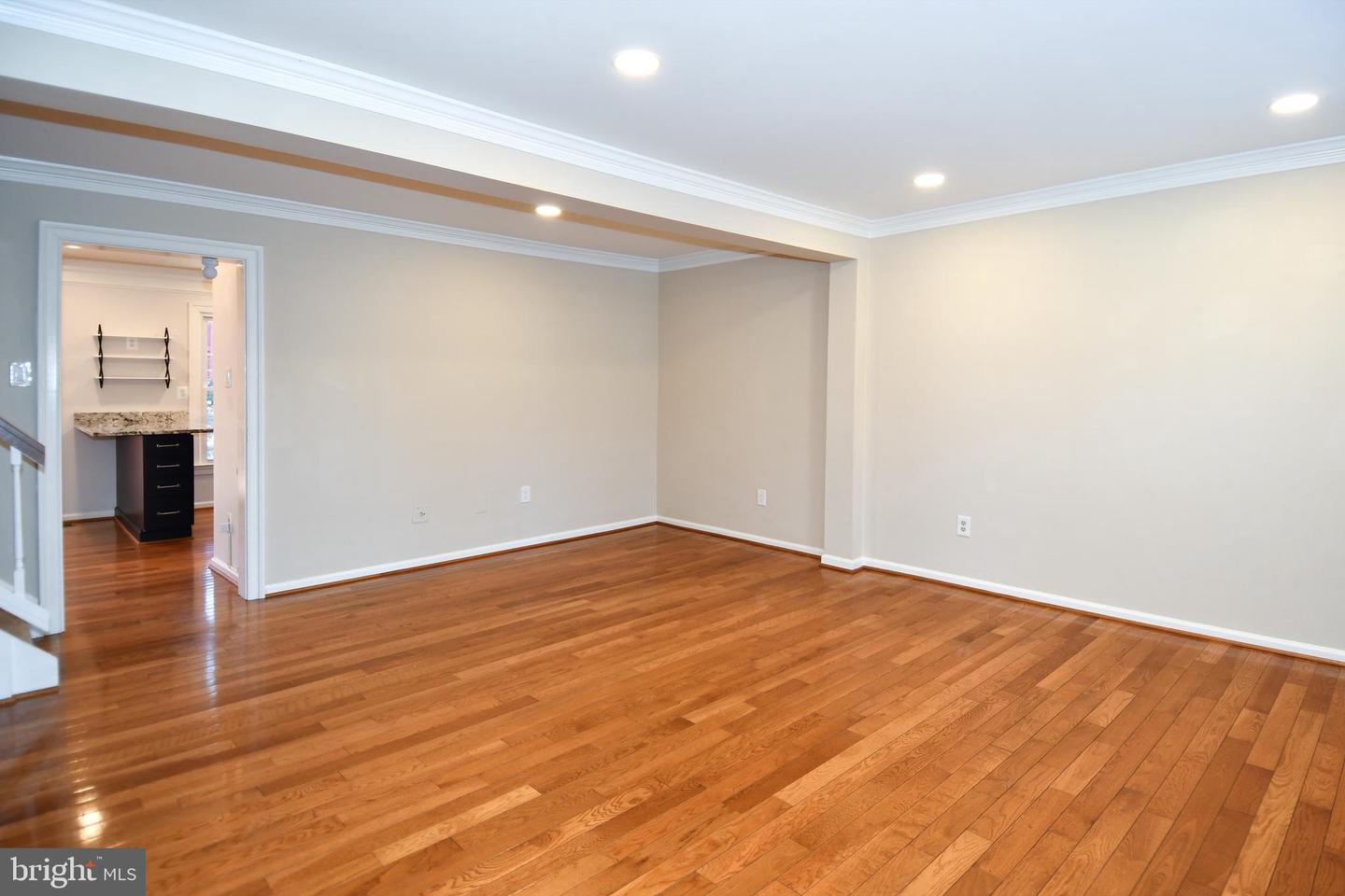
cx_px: 672
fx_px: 672
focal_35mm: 18
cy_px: 448
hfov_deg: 90.0
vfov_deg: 67.4
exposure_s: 1/60
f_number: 4
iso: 450
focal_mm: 12
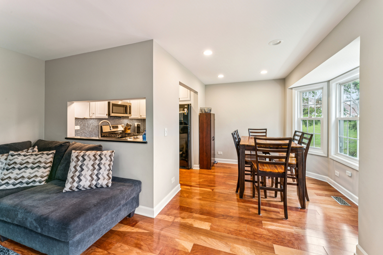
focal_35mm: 14
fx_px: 149
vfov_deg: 81.2
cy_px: 128
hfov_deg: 104.2
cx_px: 192
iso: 400
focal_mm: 14
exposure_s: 1/6
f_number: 13
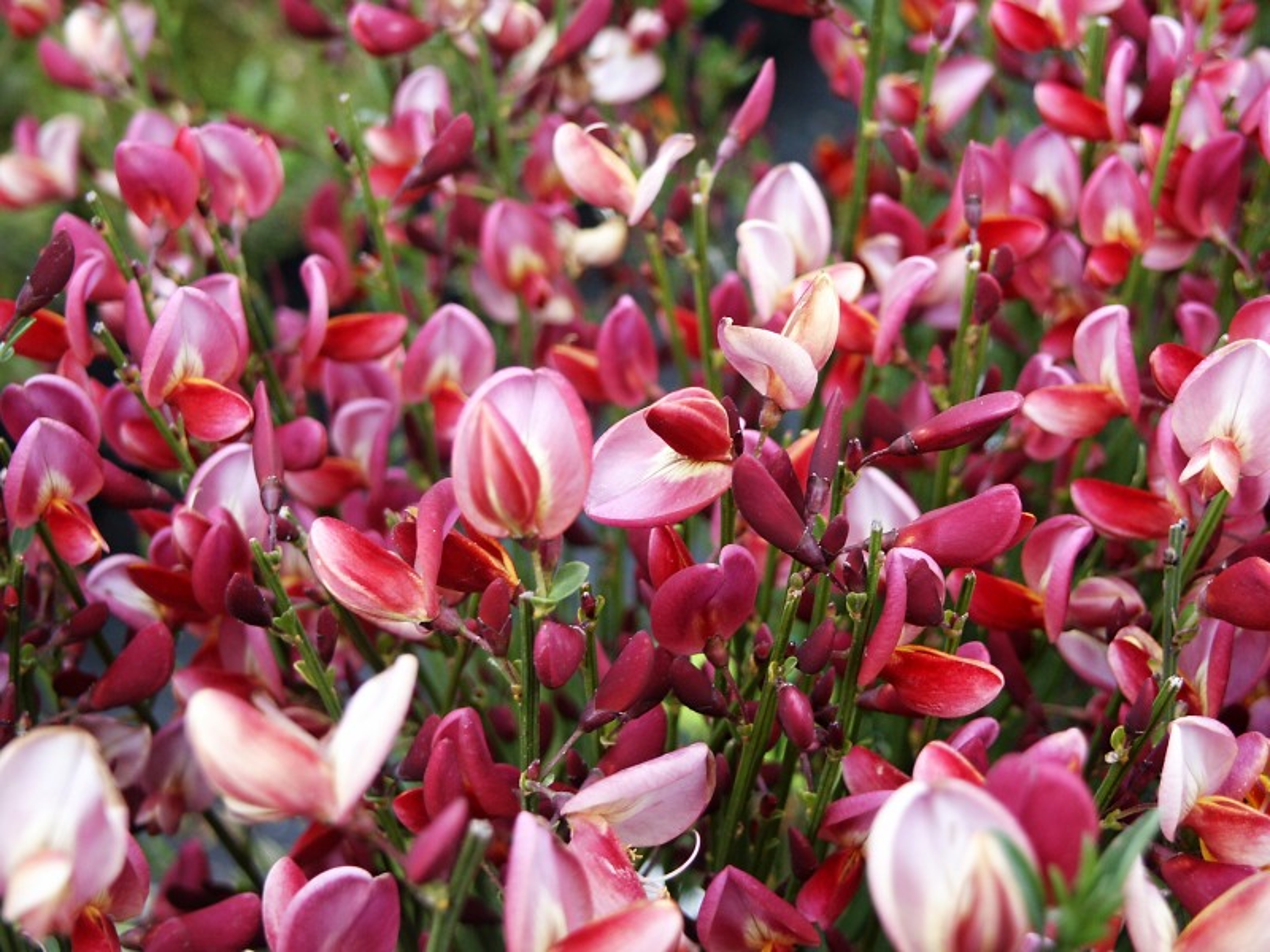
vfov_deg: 18.9
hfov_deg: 25.0
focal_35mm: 78
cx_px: 635
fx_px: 2862
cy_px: 476
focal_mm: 15.53
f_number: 3.6
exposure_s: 1/90
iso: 64
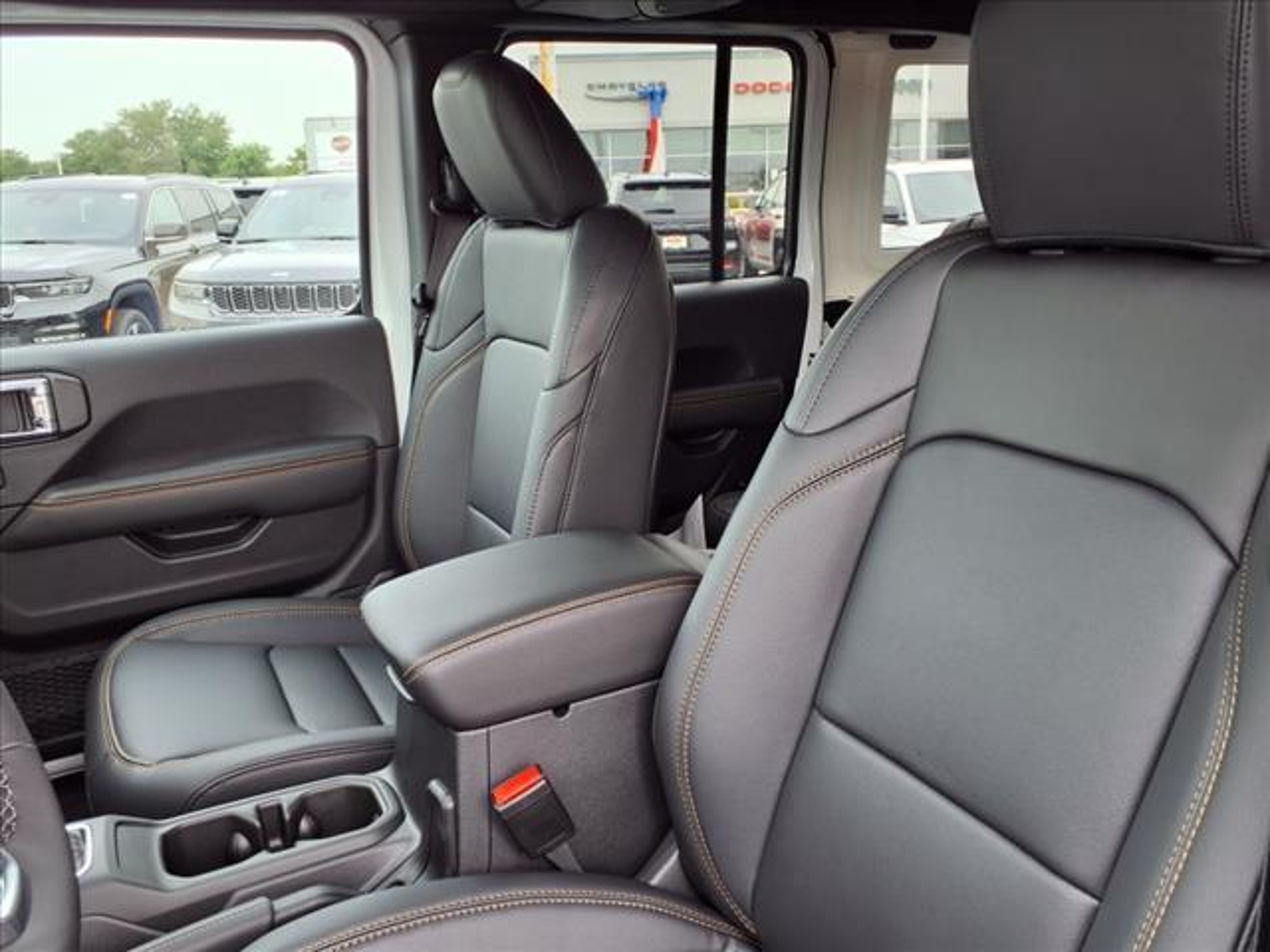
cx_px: 635
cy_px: 476
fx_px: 991
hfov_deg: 65.3
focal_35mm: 27
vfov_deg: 51.4
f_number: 1.9
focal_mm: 3.58
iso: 64
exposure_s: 1/120
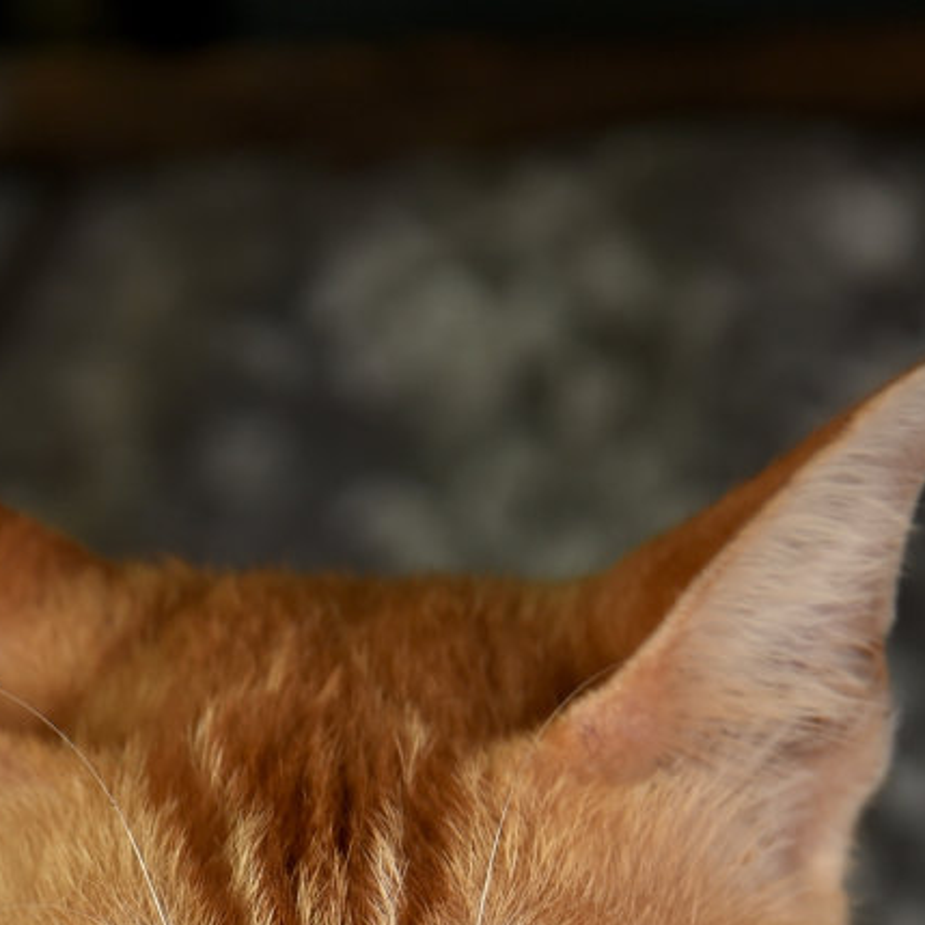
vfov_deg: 3.7
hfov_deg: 3.7
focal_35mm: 475
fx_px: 14360
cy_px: 1345
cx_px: 133
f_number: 5.6
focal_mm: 150
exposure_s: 1/10
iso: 100
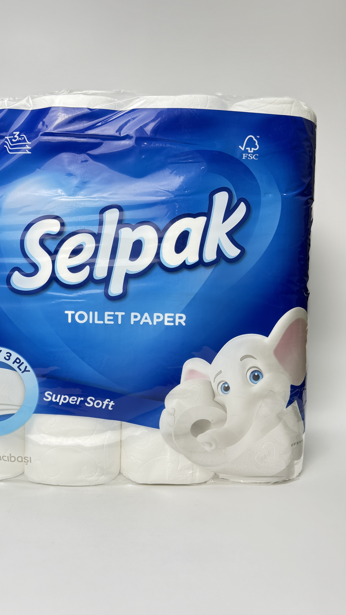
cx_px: 127
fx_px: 440
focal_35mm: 27
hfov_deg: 42.5
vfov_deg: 69.9
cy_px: 308
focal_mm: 6.76
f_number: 1.78
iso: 80
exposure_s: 1/100
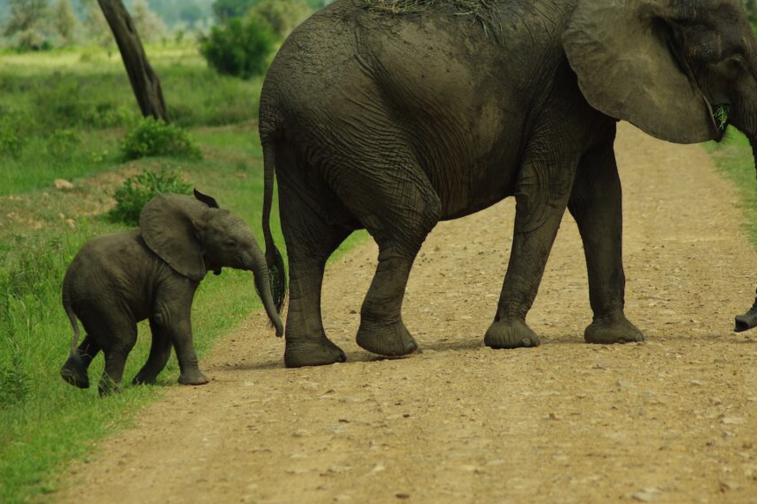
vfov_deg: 4.3
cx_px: 417
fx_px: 6769
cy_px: 244
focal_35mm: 322
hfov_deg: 6.4
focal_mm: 180
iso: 100
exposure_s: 1/500
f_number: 4.5
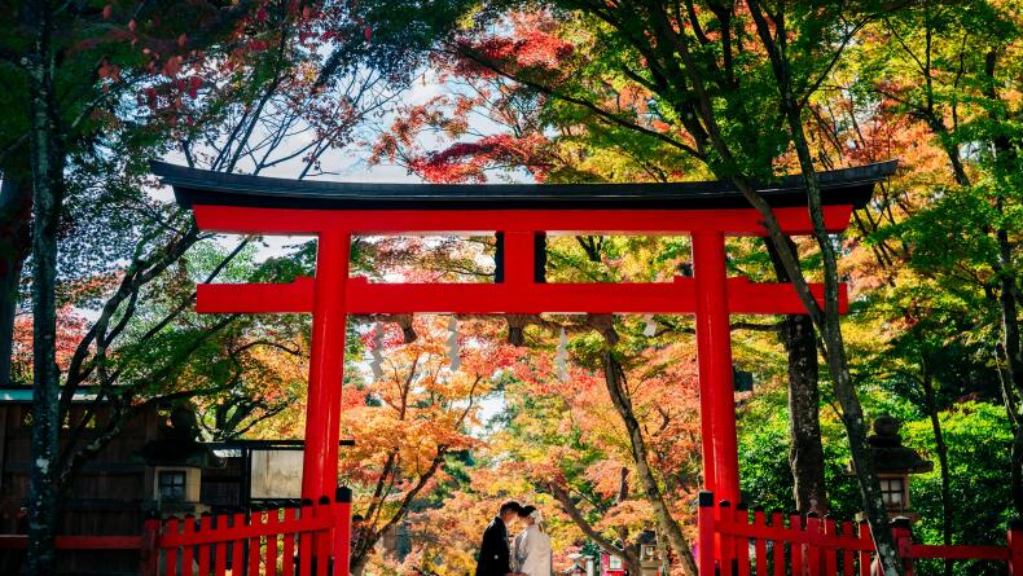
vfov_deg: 22.6
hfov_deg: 39.2
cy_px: 315
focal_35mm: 53
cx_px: 508
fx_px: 1438
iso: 400
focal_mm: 50
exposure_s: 1/2000
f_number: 3.2
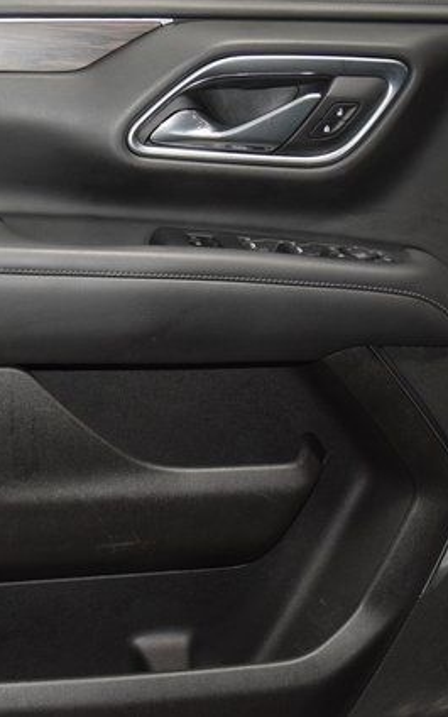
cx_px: 128
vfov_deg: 35.2
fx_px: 1129
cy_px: 358
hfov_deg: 22.3
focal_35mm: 58
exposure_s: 1/125
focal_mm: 25
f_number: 3.8
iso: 2500
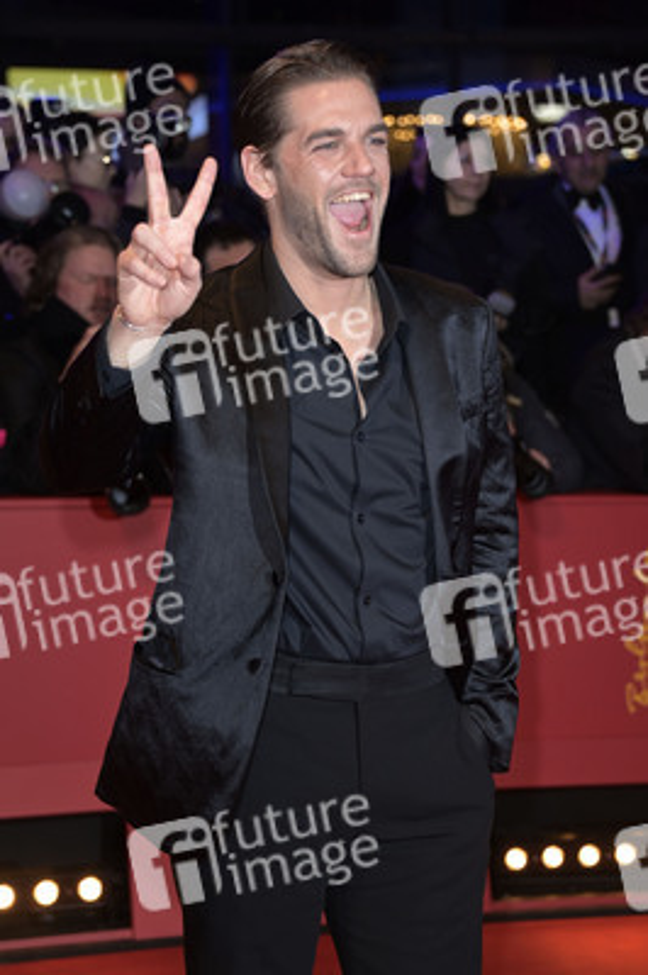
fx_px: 2434
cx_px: 324
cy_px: 488
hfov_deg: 15.2
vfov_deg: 22.6
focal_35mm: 90
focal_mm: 90
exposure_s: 1/200
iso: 800
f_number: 5.6
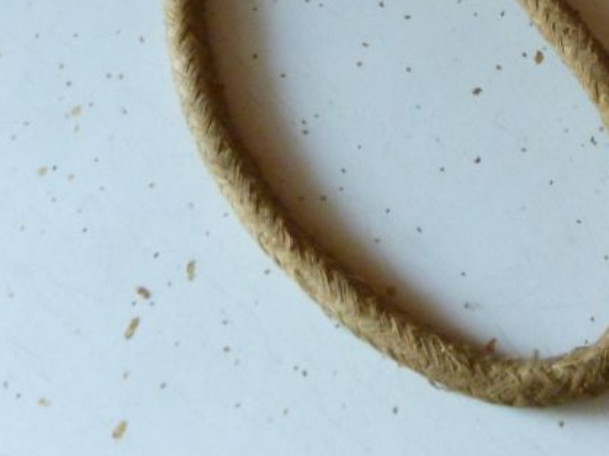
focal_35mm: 89
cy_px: -197
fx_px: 1565
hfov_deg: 21.0
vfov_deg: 15.5
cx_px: 656
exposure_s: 1/30
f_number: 3.4
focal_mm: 5.6
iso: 400
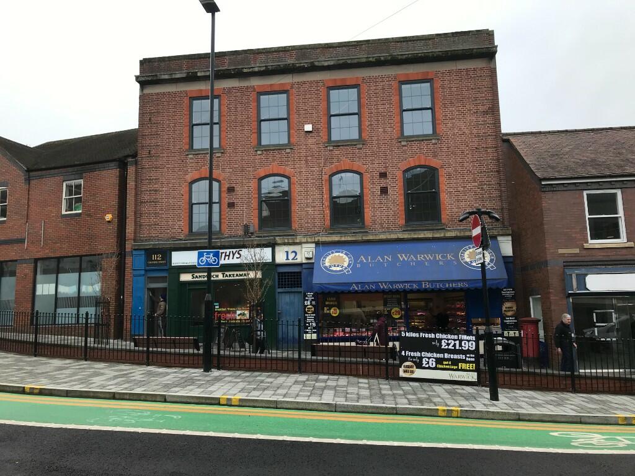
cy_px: 238
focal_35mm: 28
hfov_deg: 63.4
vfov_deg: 49.7
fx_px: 514
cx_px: 318
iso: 20
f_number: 1.8
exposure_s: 1/351
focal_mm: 3.99
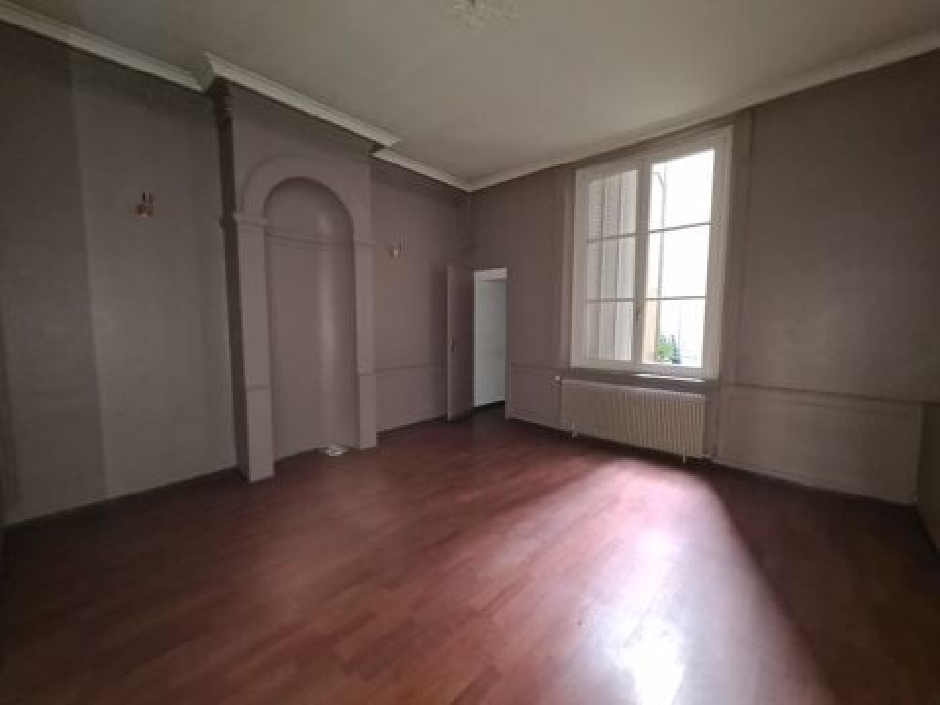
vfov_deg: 89.9
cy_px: 352
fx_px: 353
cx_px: 470
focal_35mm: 13
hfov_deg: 106.2
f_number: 2.2
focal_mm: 2.2
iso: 640
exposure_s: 1/11
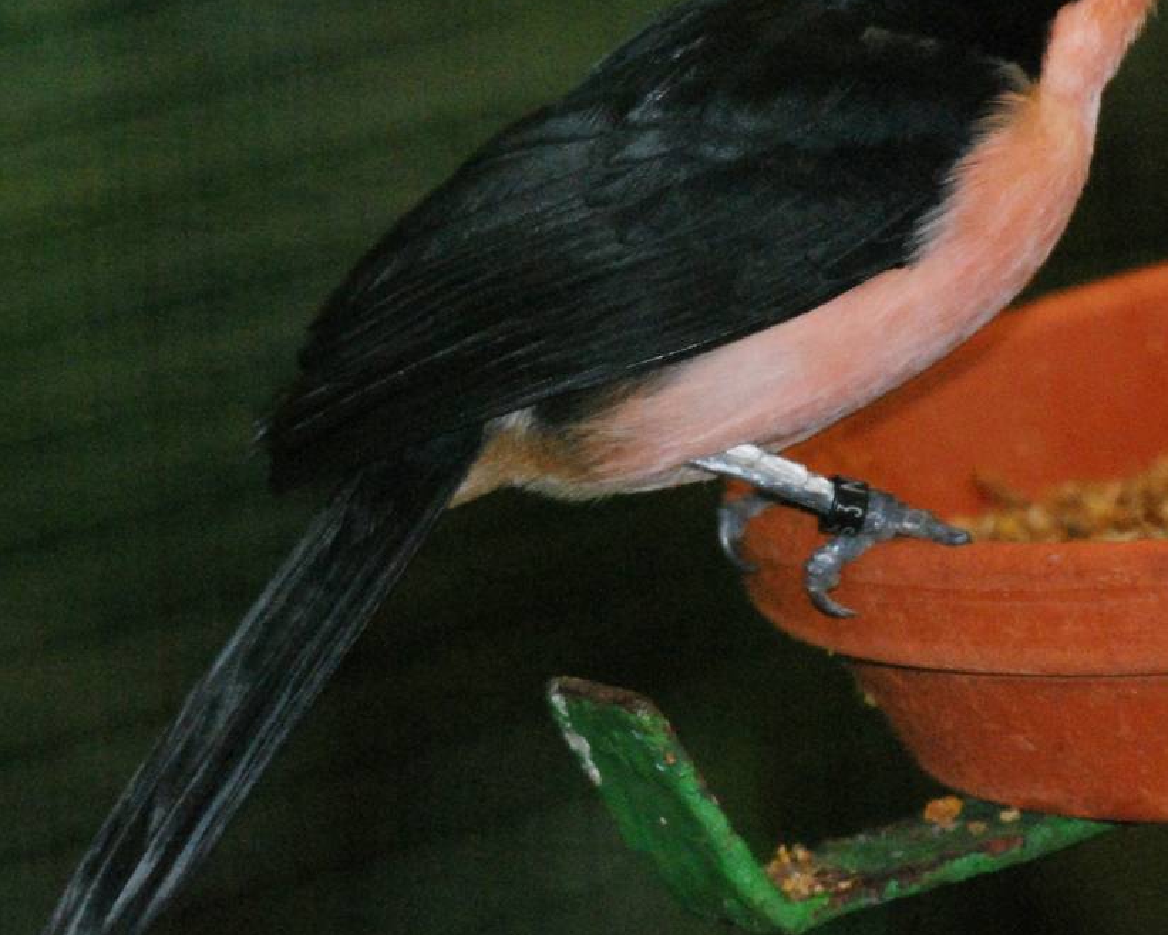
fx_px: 16145
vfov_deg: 3.3
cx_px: 613
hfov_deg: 4.1
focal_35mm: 467
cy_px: 315
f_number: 5.6
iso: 1600
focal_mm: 170
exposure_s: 1/60
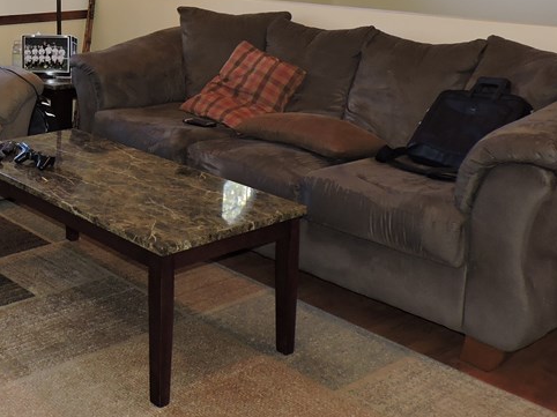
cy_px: -8
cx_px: 16
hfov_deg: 34.5
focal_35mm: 51
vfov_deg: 26.8
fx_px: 820
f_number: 3
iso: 200
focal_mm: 4.3
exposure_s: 1/30
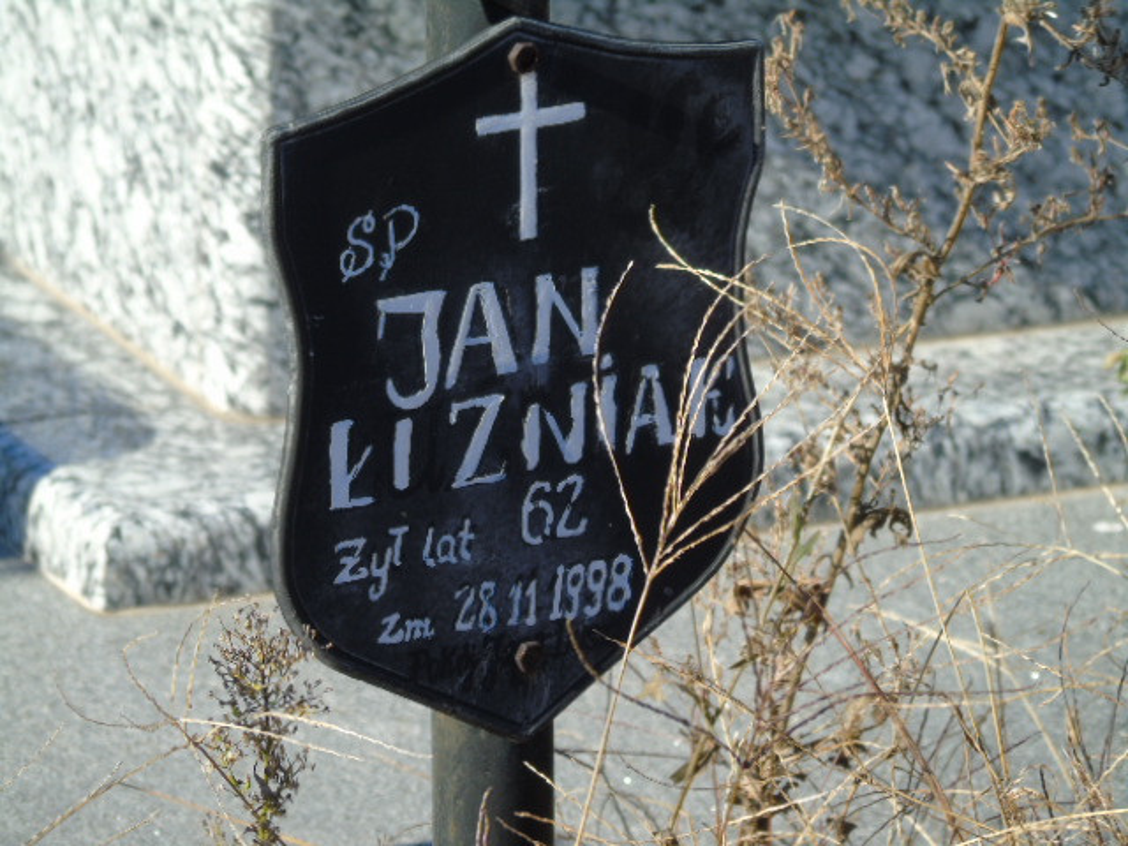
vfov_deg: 4.7
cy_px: 423
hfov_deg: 6.3
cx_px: 564
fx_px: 10330
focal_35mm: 317
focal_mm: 57
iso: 80
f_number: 5.1
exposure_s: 1/250
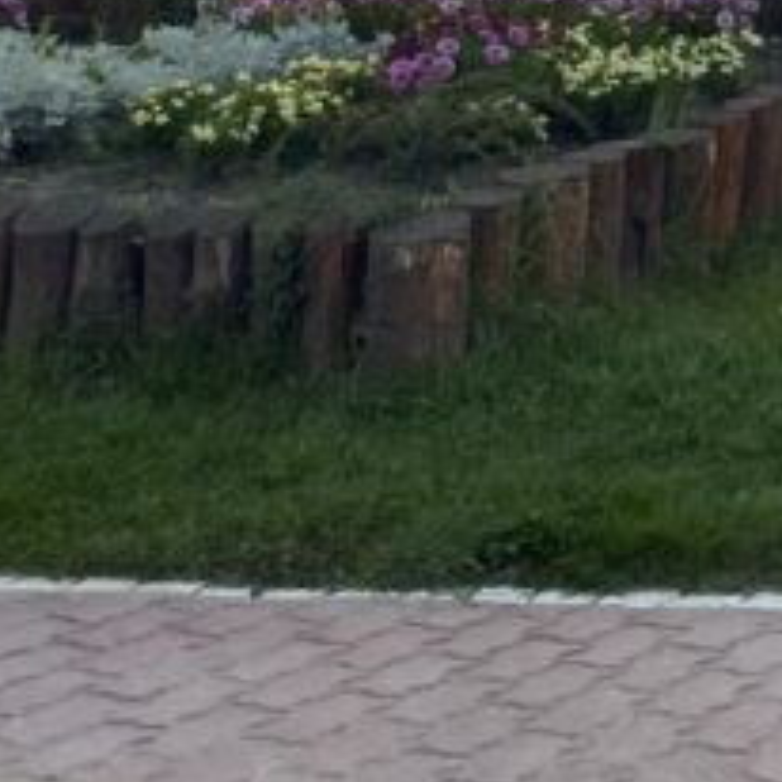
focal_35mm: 114
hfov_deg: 13.8
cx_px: 1363
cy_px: -847
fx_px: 2914
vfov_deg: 13.0
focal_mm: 4.25
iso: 32
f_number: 1.8
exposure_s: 1/1754
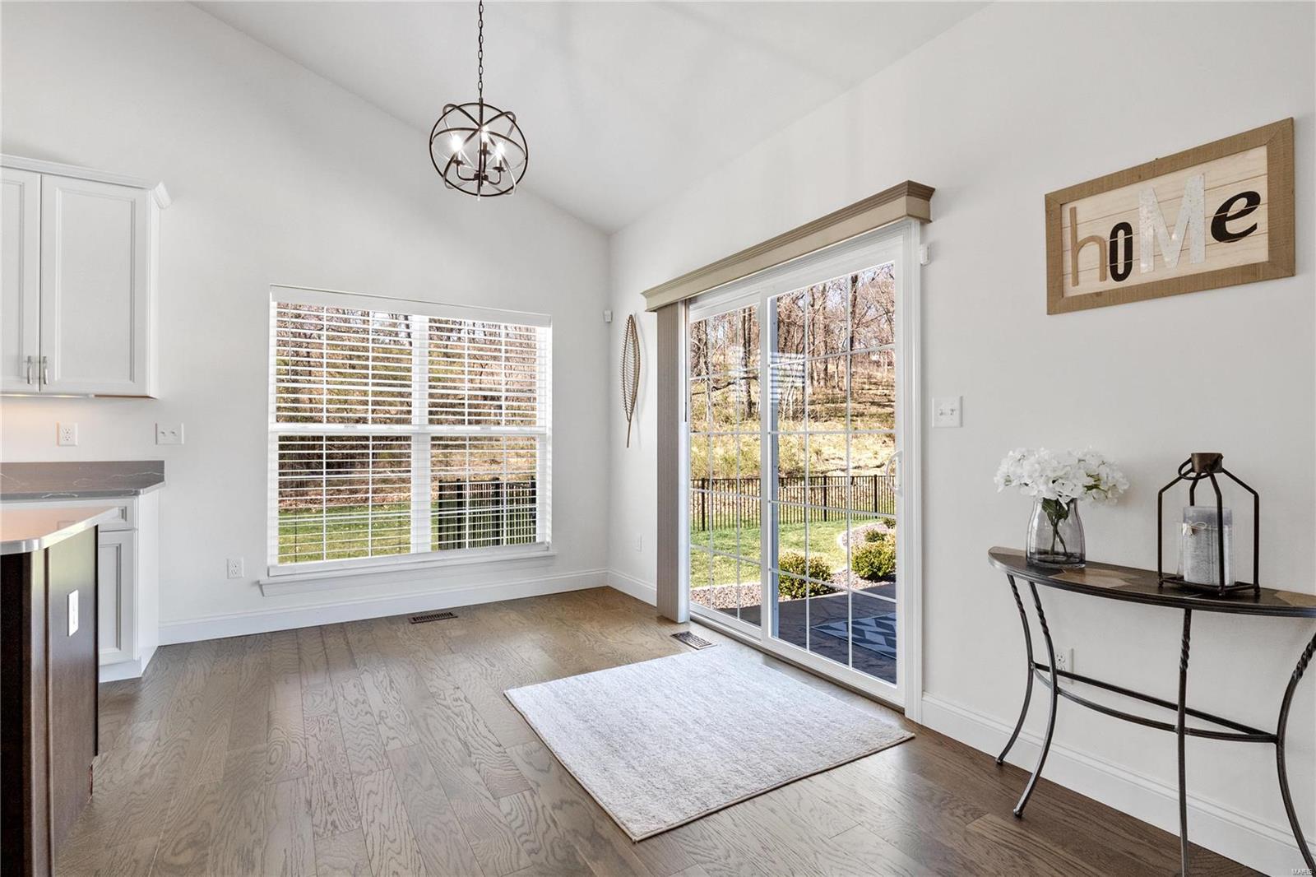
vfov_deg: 73.7
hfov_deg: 96.7
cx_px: 658
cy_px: 438
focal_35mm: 16
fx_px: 585
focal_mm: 8
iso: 400
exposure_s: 1/20
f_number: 8
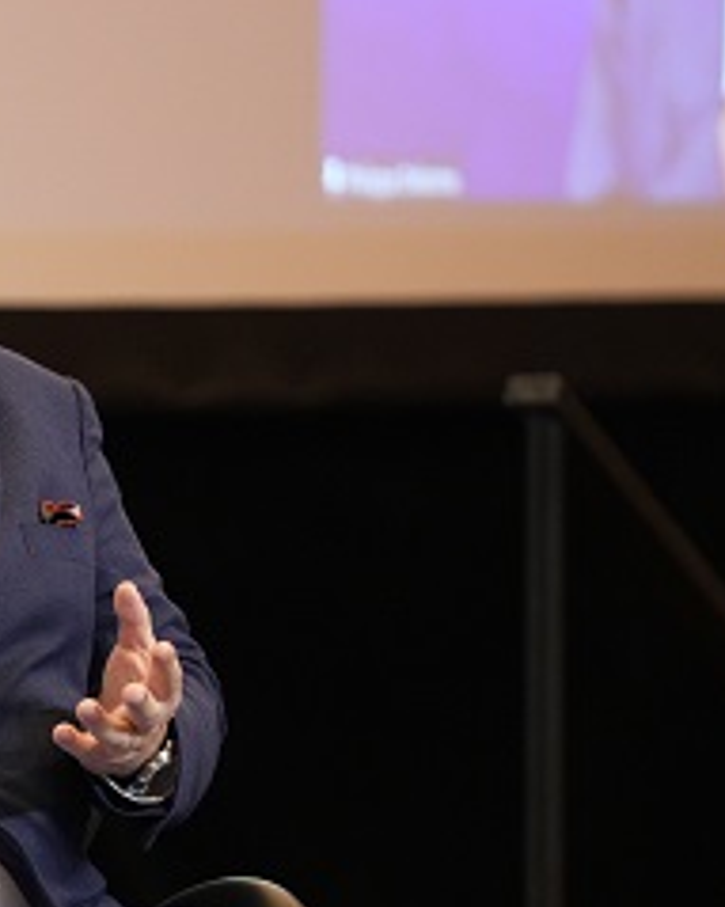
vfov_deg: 2.7
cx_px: -273
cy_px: 649
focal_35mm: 706
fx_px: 18948
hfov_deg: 2.2
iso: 1600
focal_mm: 200
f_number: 2.8
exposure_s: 1/160
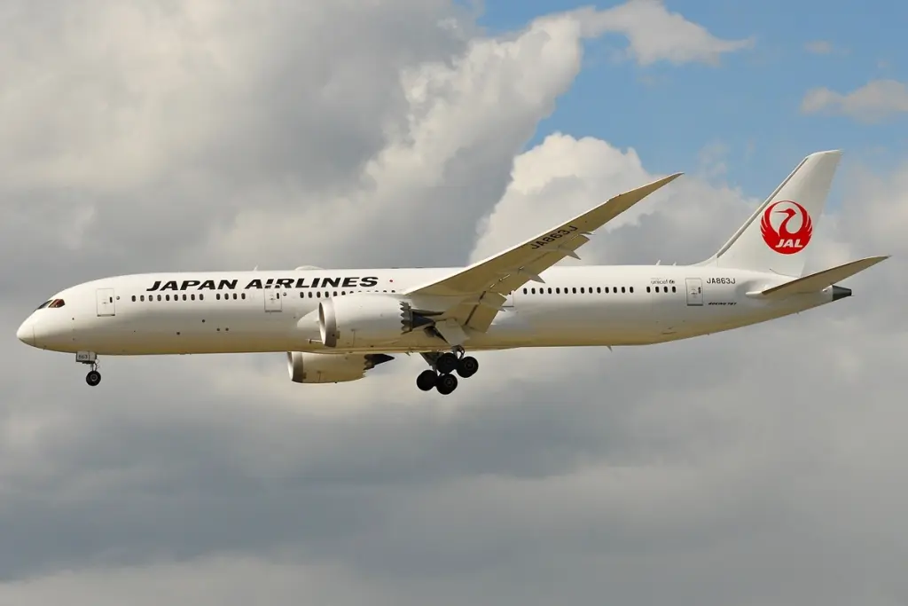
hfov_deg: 13.4
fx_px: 3859
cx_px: 454
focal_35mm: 153
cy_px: 303
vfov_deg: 9.0
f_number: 8
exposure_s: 1/640
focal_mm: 102
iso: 200
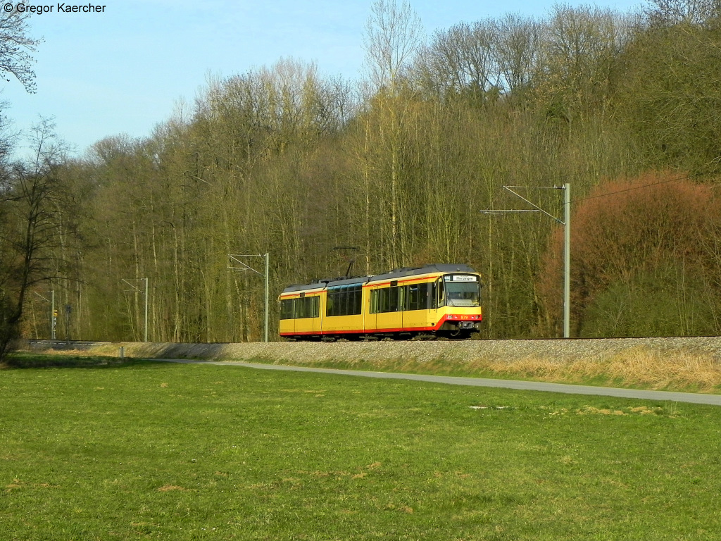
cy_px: 270
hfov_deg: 23.0
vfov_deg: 17.4
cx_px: 360
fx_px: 1770
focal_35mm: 85
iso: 160
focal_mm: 15.1
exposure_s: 1/500
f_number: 6.3
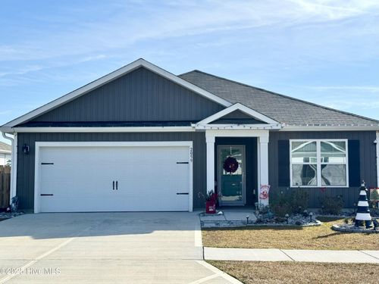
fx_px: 526
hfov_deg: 39.7
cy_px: 142
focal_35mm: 48
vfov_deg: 30.3
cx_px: 190
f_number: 1.78
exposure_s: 1/5848
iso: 64
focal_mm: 6.76
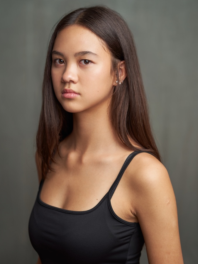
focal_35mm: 93
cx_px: 100
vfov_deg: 21.1
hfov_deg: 15.9
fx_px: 709
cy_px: 129
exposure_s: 1/250
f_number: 3.2
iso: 50
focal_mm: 85
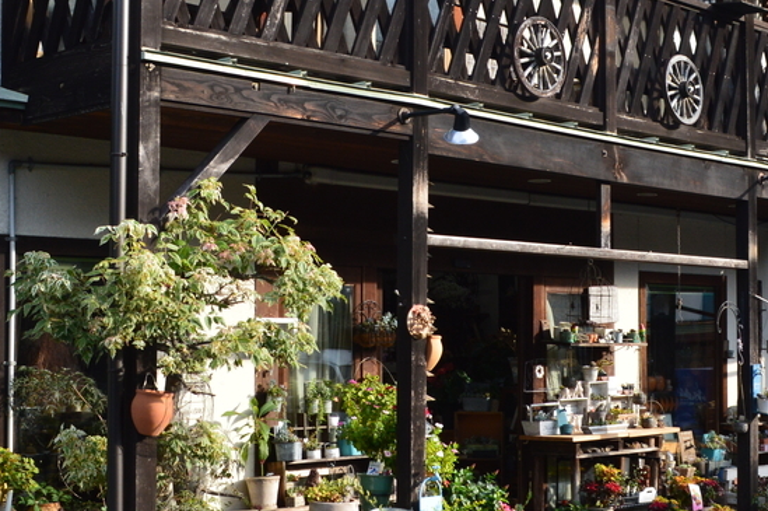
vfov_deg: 23.0
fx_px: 1258
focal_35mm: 59
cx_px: 404
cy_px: 242
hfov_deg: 34.0
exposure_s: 1/160
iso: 400
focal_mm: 18
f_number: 9
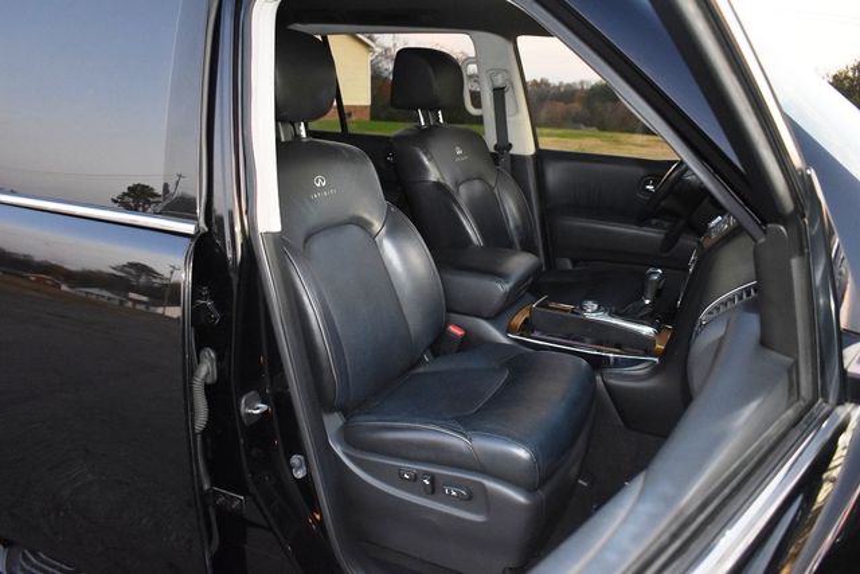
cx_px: 430
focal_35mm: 30
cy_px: 287
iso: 2000
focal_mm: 20
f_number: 3.5
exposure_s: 1/60
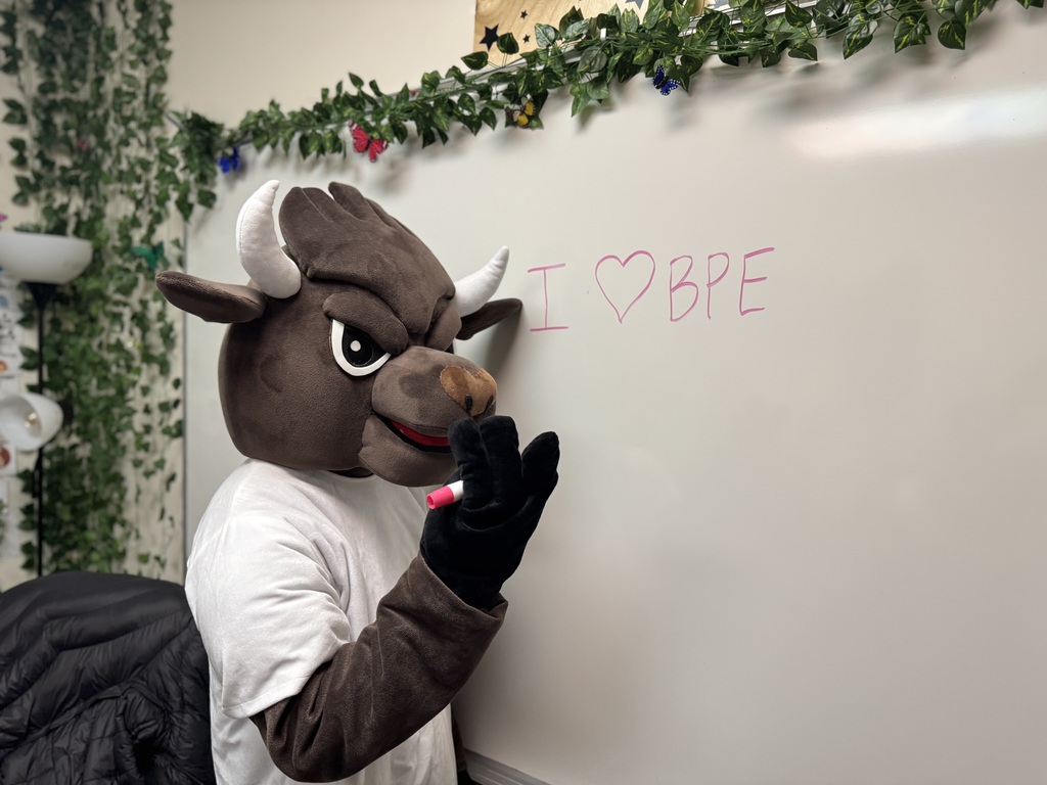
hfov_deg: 71.6
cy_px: 392
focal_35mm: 24
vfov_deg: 56.8
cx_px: 524
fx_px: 726
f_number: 1.78
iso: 320
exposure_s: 1/60
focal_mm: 6.76
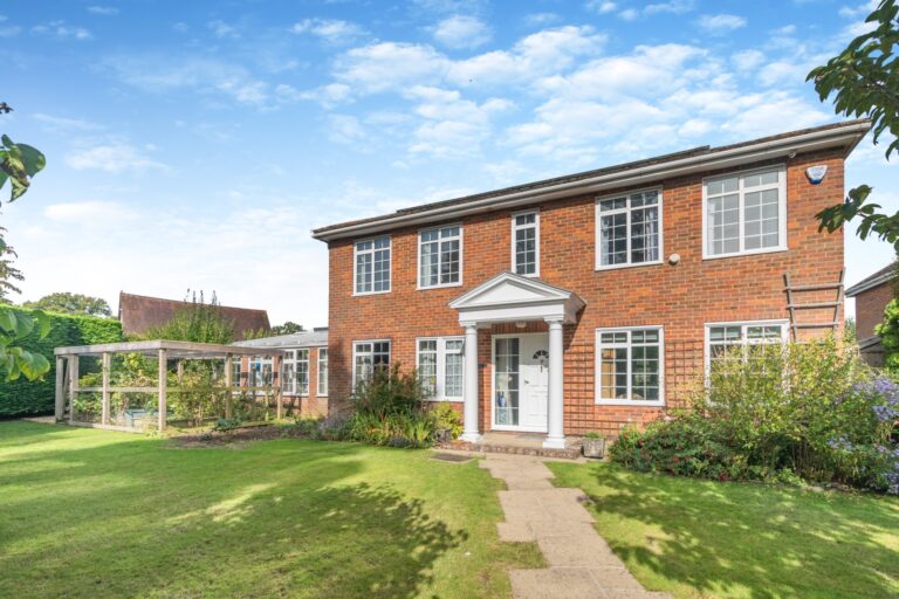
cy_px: 300
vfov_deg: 77.3
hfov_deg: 100.4
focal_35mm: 15
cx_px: 450
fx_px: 375
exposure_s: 1/640
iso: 100
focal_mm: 10
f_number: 8
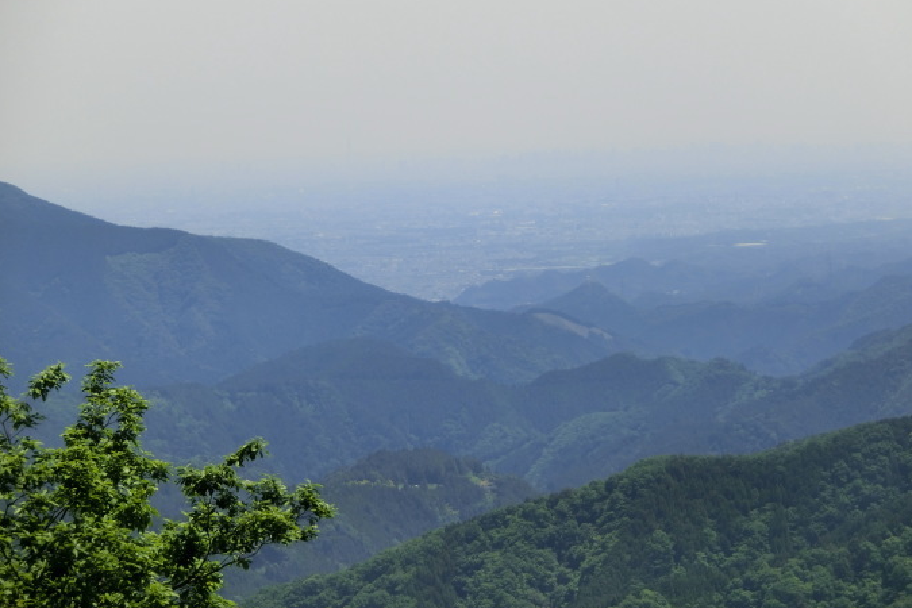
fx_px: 4408
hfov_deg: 11.8
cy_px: 270
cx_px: 455
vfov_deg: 7.9
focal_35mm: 174
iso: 80
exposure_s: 1/640
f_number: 5.8
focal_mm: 29.39
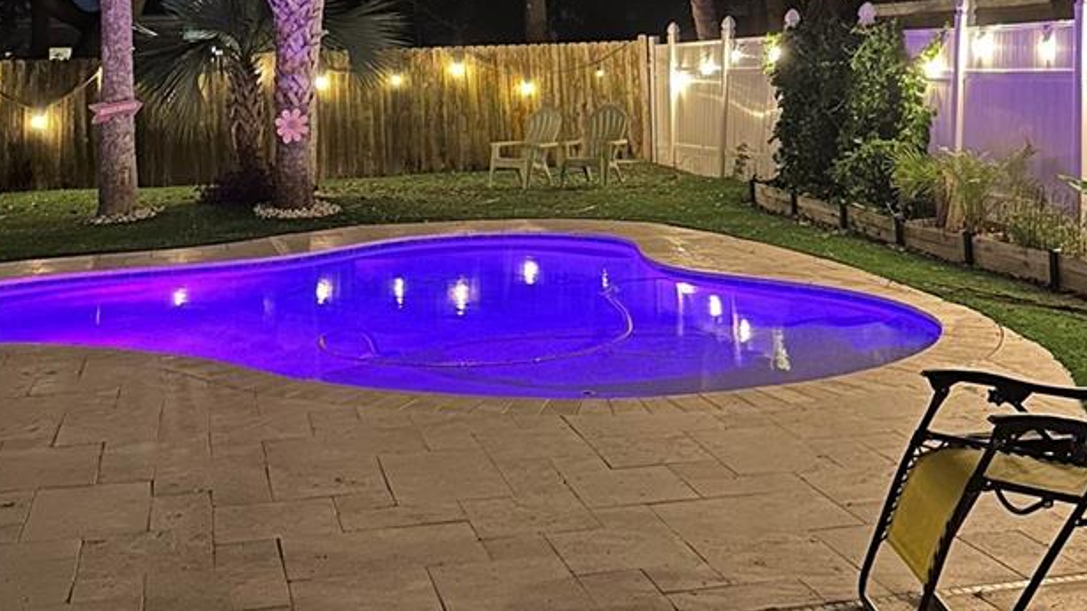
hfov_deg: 40.6
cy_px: -25
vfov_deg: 22.4
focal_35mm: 51
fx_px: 1470
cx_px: 544
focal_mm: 6.86
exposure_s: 1/9
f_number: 1.78
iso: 1250
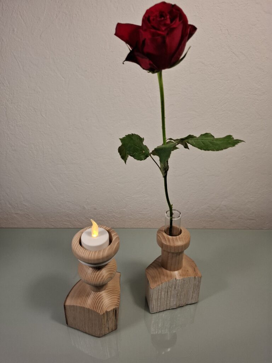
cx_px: 136
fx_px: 241
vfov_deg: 73.9
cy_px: 182
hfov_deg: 58.9
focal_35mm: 23
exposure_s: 1/100
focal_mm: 5.54
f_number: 1.8
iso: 100
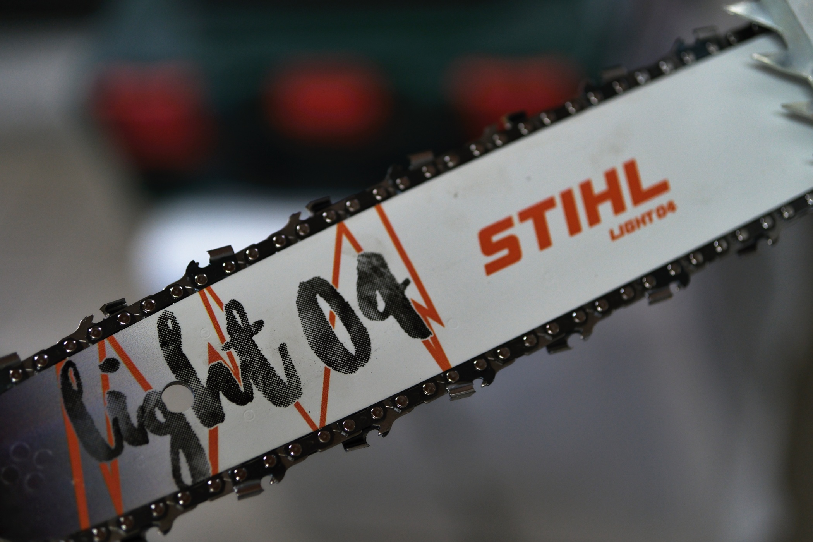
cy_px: 271
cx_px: 406
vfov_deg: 16.3
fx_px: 1897
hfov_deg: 24.2
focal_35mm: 84
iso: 400
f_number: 1.4
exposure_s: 1/125
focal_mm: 56
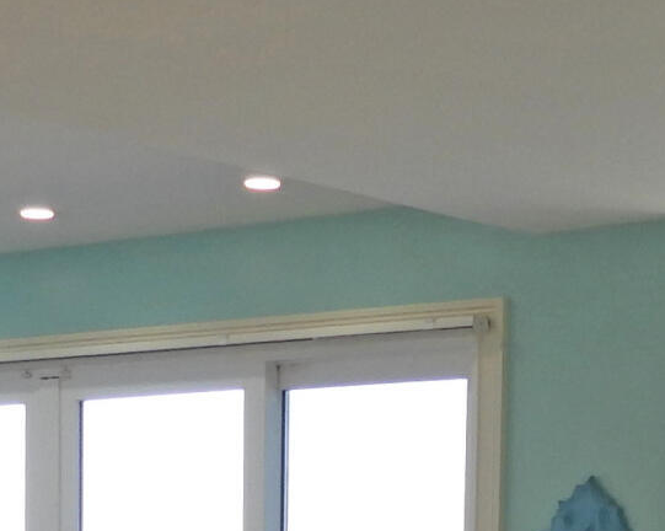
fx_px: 2557
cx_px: 418
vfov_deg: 11.0
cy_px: 1007
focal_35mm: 130
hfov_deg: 14.8
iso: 100
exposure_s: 1/80
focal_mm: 4.3
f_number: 2.8
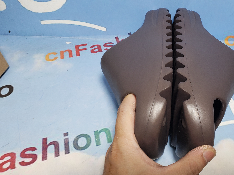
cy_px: 60
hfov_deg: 52.0
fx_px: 237
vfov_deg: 40.2
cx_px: 148
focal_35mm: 35
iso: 50
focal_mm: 4.3
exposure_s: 1/132
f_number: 2.4
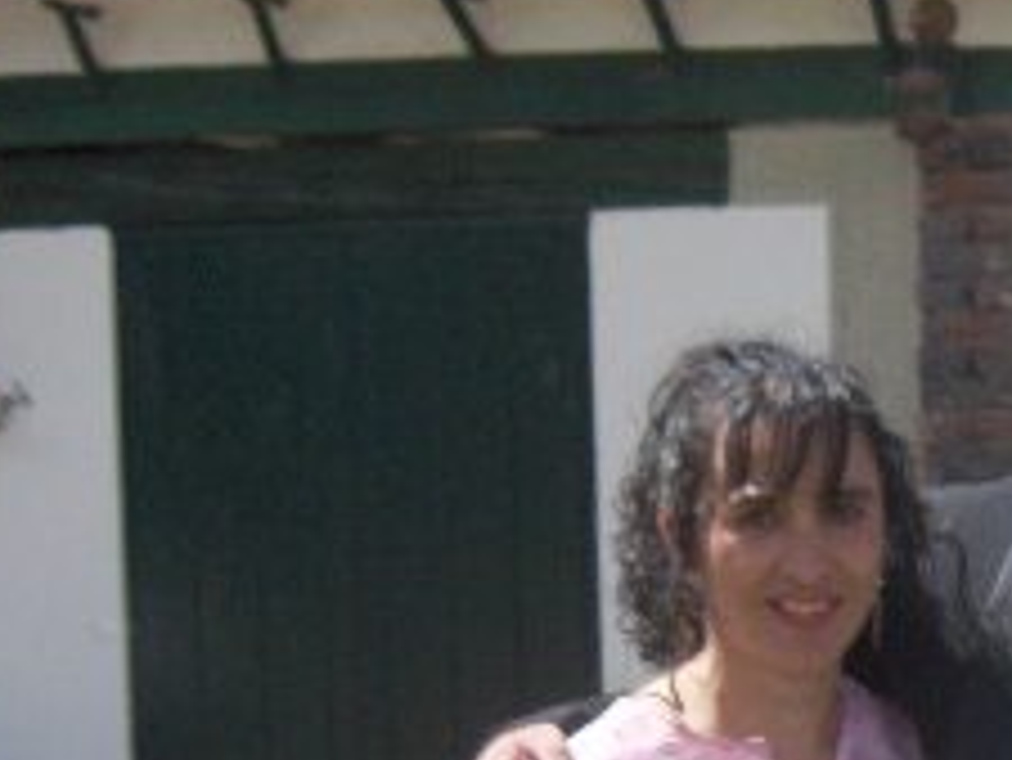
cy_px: 868
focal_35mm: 111
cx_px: 1376
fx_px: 3247
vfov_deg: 13.1
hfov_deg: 16.6
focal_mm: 8
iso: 100
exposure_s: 1/901
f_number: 2.8
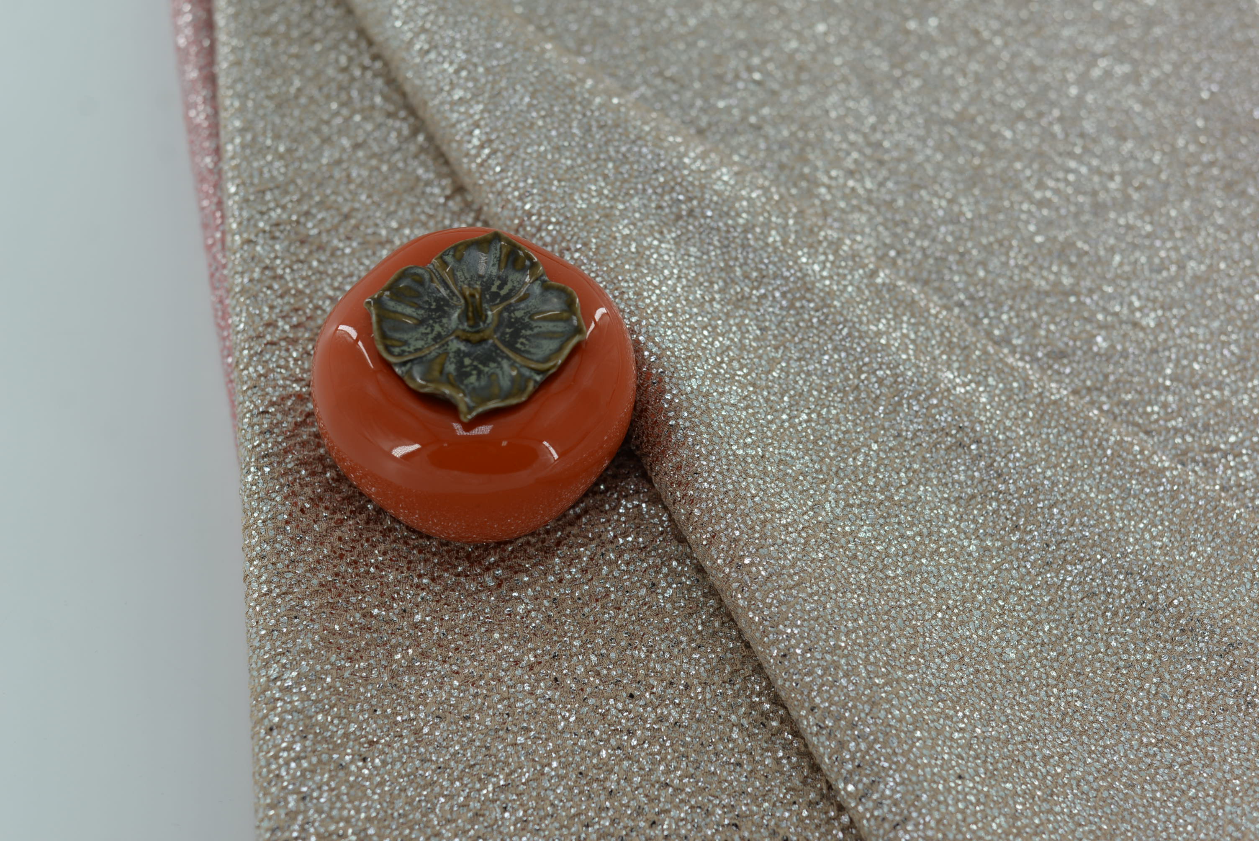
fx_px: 1749
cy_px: 420
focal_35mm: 50
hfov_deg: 39.6
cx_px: 630
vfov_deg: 27.0
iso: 100
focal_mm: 50
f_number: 4
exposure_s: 1/200
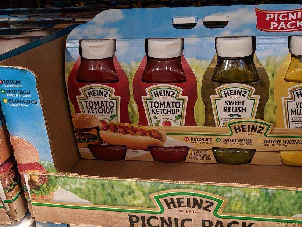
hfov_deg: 48.8
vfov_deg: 37.7
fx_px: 332
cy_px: 117
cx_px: 176
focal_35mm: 38
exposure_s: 1/60
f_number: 2
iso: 167
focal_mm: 4.67
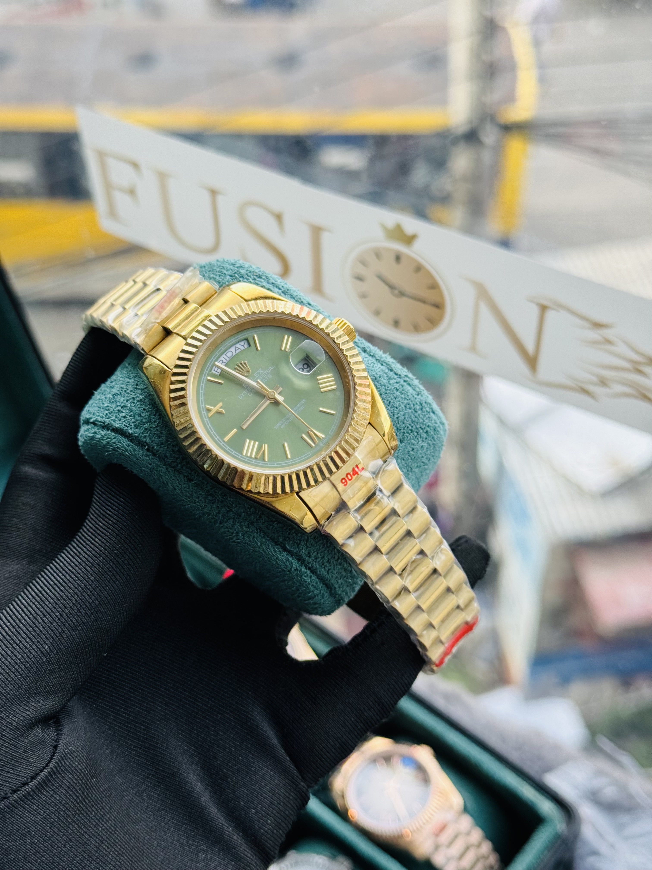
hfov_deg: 30.3
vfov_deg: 39.7
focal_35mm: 48
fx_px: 1205
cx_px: 326
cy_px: 435
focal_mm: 6.76
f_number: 1.78
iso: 64
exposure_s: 1/394
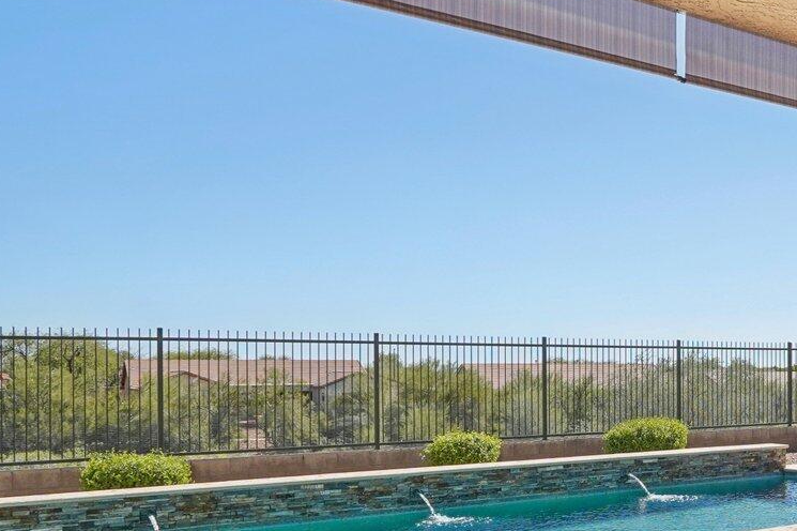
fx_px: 1004
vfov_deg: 29.3
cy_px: 372
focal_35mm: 45
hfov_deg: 36.4
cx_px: 883
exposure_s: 1/800
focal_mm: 16.5
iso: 400
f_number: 8
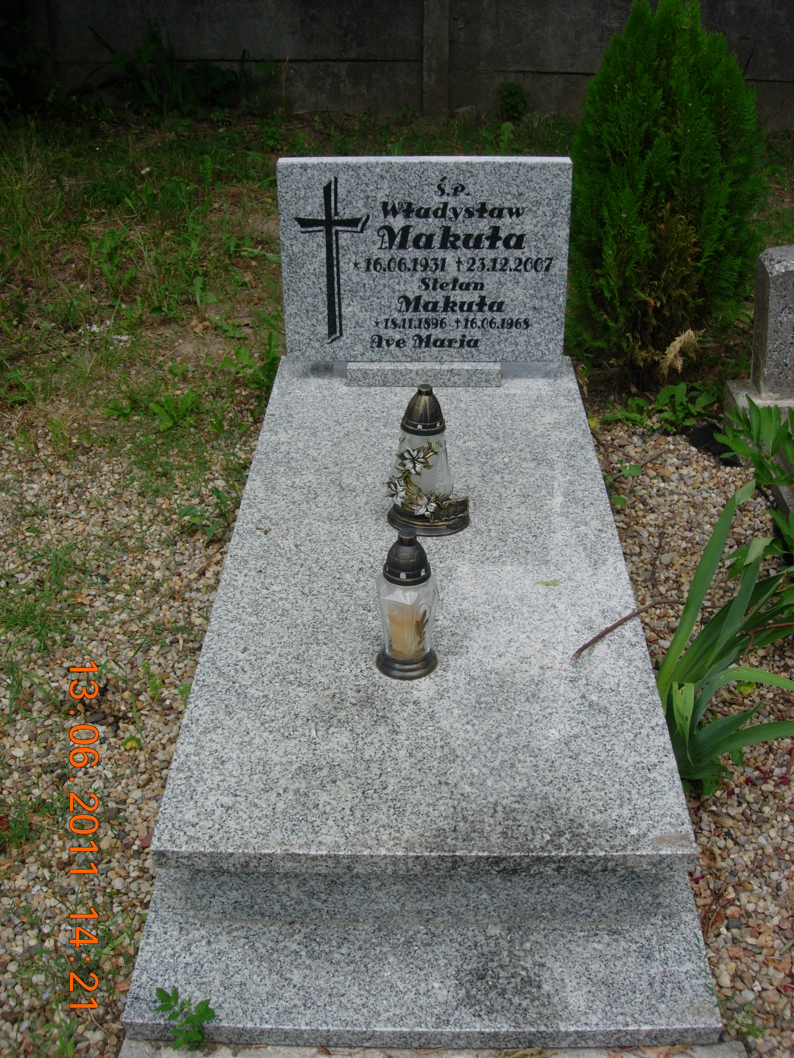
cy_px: 529
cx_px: 397
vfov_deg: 49.0
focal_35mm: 38
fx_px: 1162
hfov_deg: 37.7
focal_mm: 7.8
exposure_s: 1/373
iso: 64
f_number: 4.8
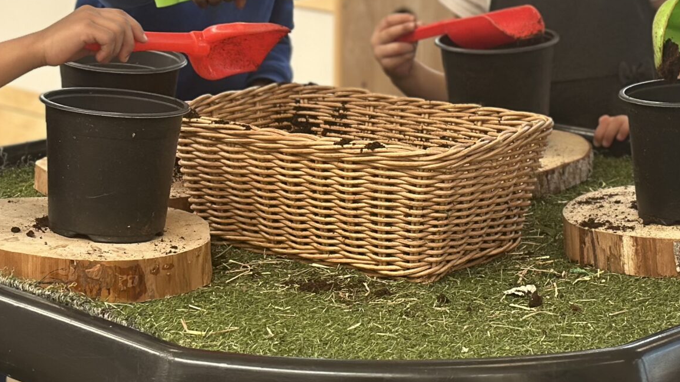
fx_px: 2091
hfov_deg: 18.5
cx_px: 352
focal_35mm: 116
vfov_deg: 10.4
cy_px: 170
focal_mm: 6.86
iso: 80
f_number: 1.78
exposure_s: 1/296
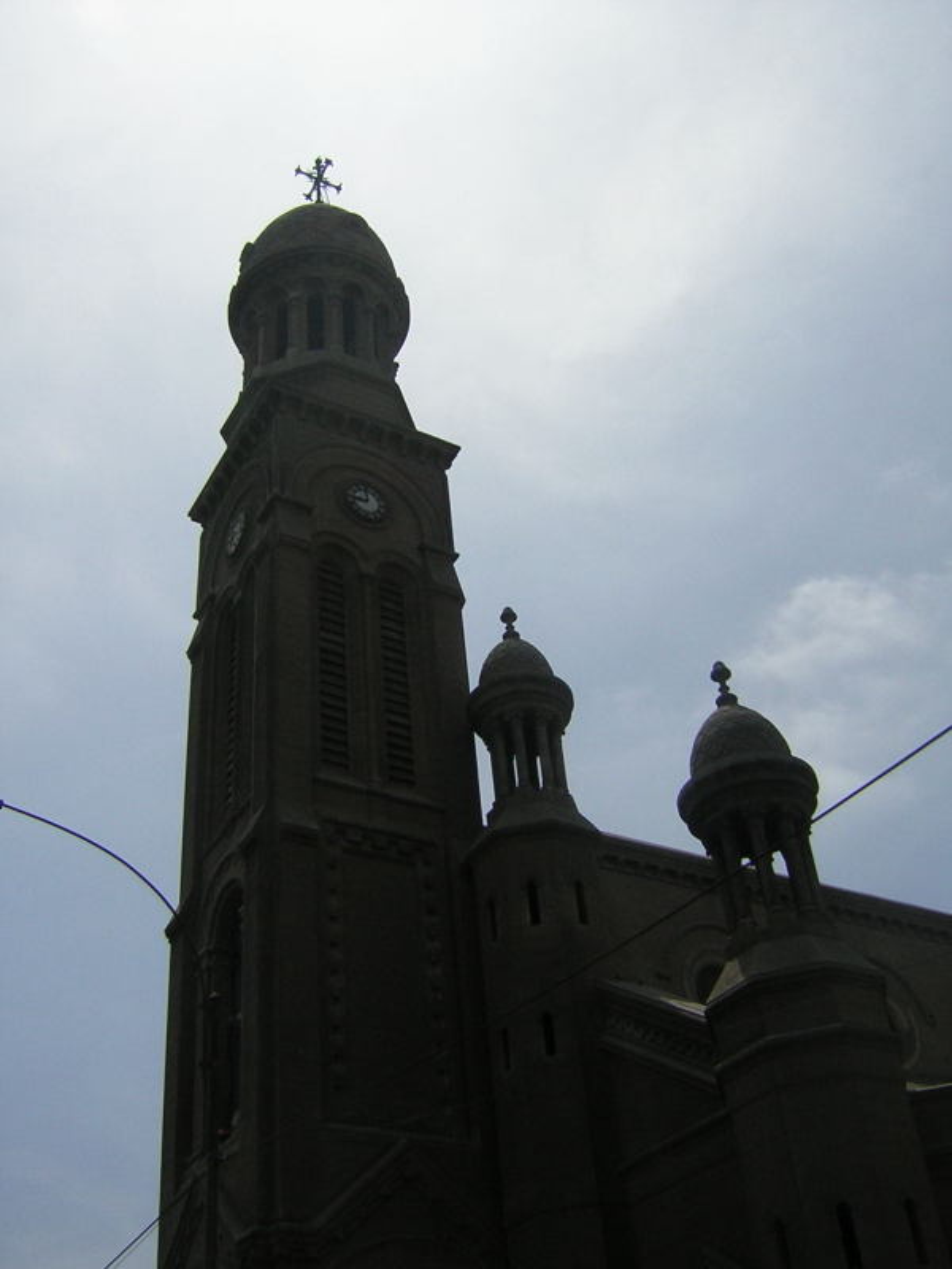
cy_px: 634
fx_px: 1320
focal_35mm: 36
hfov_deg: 39.7
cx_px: 476
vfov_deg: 51.4
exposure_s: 1/1000
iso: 50
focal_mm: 4.7
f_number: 5.2
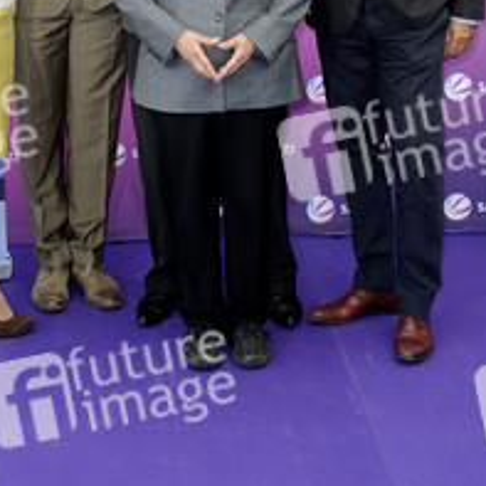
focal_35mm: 95
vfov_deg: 17.9
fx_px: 1509
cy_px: 20
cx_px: 180
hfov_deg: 18.3
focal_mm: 55
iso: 320
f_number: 6.3
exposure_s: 1/160
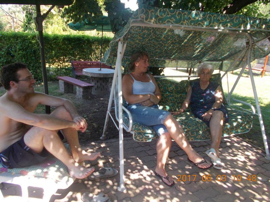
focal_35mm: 26
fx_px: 203
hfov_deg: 67.3
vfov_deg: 53.1
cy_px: 101
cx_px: 135
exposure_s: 1/80
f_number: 3.2
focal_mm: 4.6
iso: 80
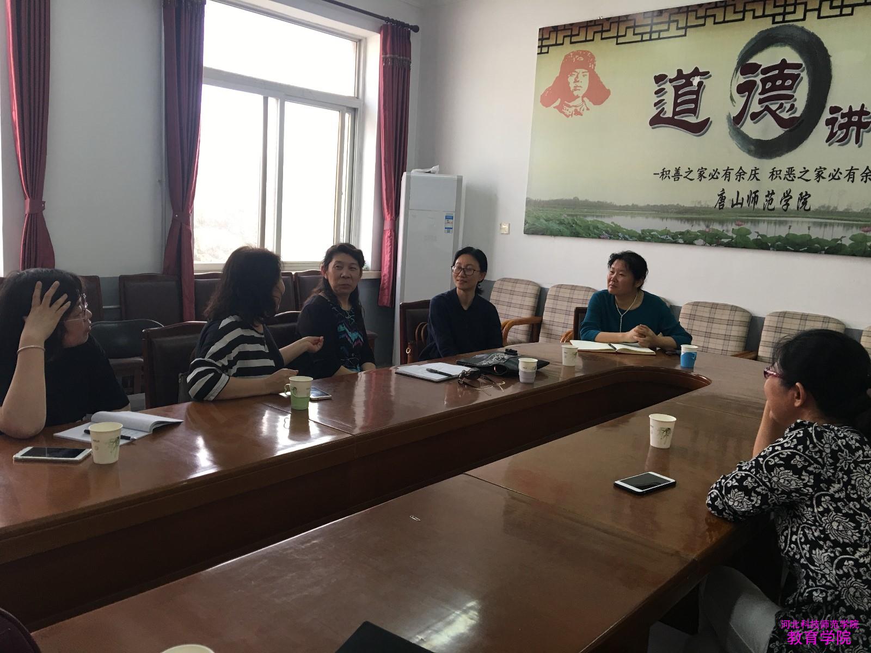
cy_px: 326
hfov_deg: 61.7
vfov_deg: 48.2
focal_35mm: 29
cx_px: 436
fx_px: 730
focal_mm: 4.15
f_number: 2.2
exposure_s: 1/33
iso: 32
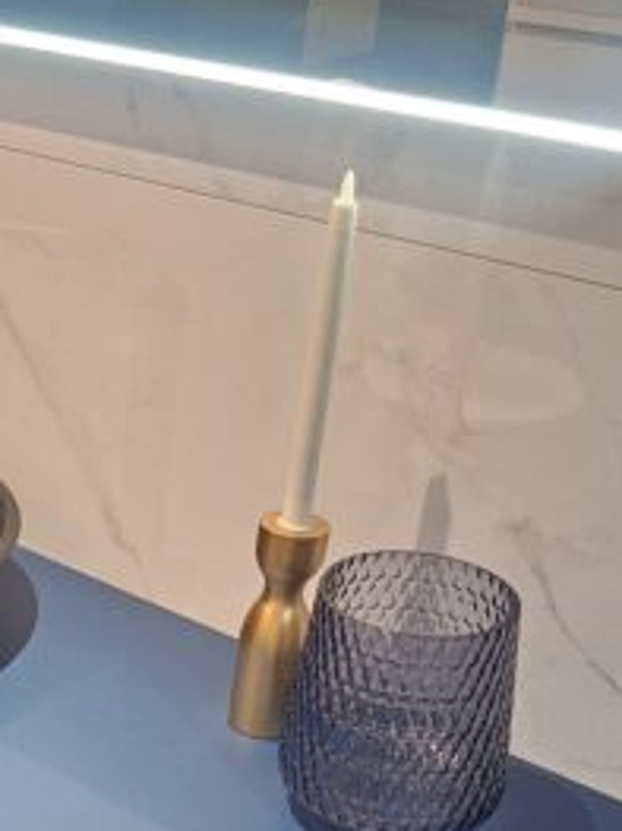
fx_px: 1678
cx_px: -88
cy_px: 664
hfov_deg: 19.9
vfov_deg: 27.2
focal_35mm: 70
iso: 250
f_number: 1.8
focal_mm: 5.54
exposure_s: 1/33
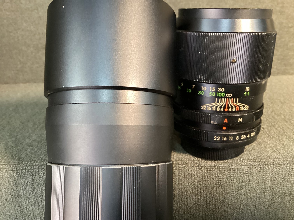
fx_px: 263
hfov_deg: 58.3
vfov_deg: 45.4
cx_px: 147
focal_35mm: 31
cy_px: 110
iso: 400
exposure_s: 1/30
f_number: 2.4
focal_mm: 3.3
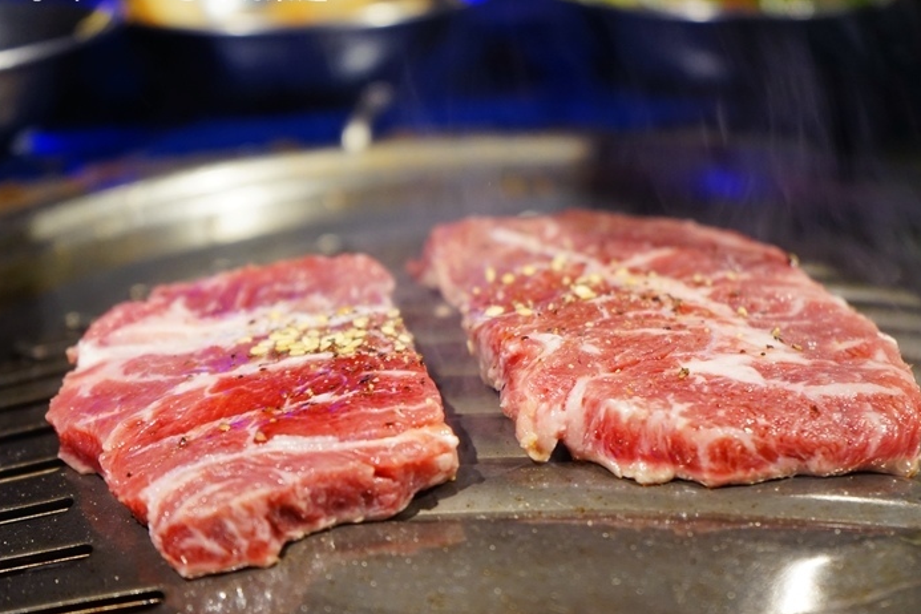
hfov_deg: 27.0
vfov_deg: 18.2
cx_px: 517
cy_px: 290
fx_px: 1919
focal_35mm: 75
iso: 1250
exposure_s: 1/80
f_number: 5.6
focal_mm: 65
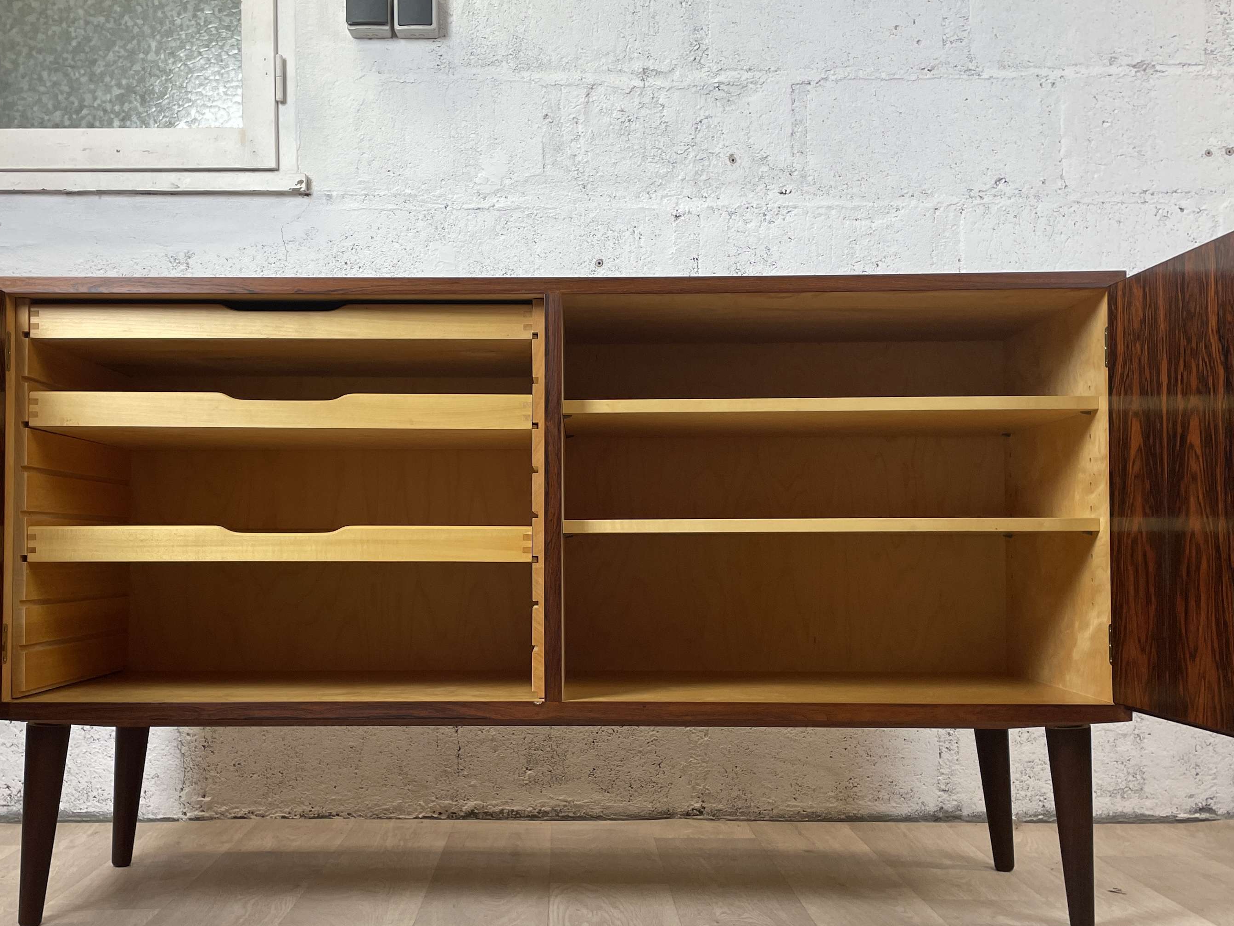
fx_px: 1390
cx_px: 551
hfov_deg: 47.8
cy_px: 514
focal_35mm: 39
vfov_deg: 36.8
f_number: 1.6
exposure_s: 1/100
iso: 64
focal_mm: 4.2
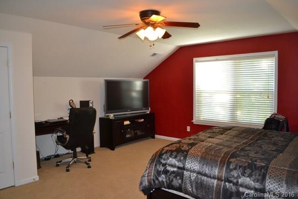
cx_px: 149
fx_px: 224
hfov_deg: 67.4
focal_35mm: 27
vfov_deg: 48.0
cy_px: 100
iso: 640
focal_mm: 18
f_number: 3.5
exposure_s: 1/60
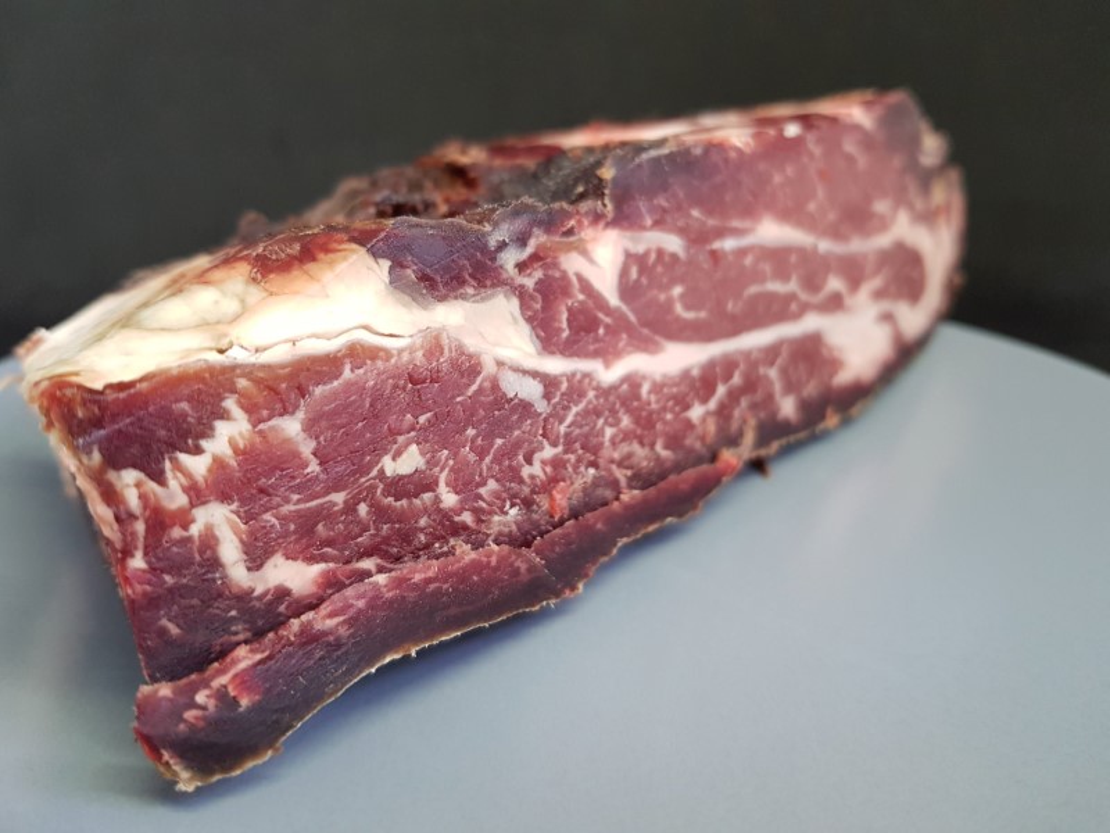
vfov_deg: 53.1
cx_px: 555
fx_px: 834
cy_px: 416
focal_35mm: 26
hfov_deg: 67.3
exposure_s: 1/50
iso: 160
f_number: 1.7
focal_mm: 4.2
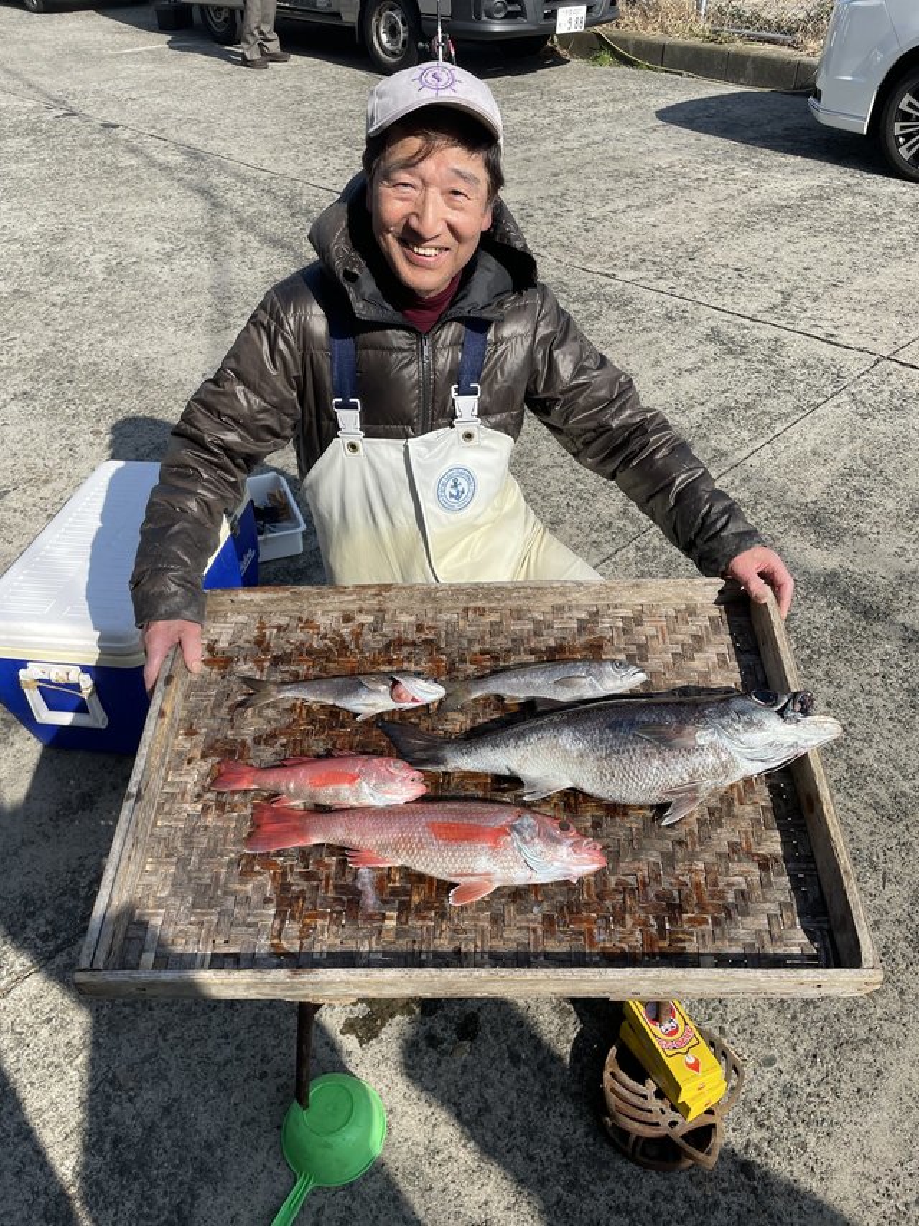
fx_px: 921
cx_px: 460
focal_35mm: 26
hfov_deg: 53.0
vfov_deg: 67.3
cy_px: 613
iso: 32
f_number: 1.6
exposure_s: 1/3125
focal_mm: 4.2
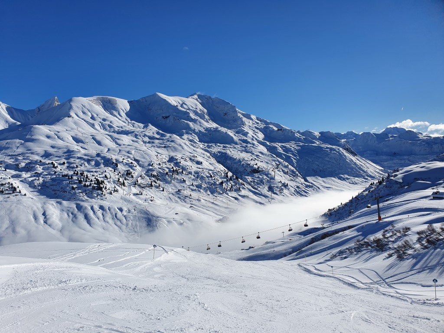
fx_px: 333
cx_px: 222
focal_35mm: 26
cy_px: 166
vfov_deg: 53.1
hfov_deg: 67.3
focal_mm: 4.32
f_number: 2.4
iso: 50
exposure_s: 1/4512
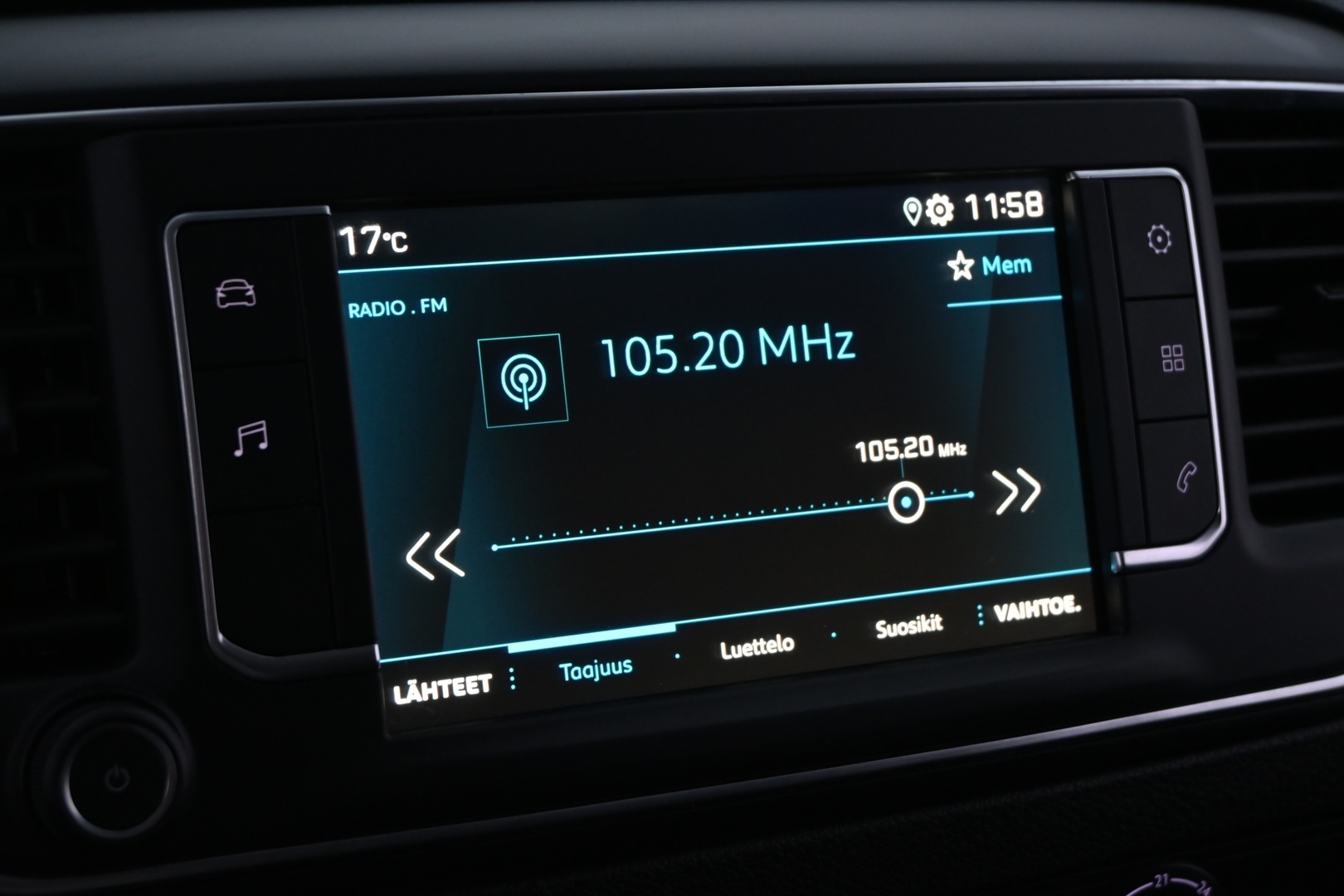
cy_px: 448
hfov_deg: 31.2
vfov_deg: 21.1
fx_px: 2408
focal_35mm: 64
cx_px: 672
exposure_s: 1/30
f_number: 6
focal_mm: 43
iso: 1100
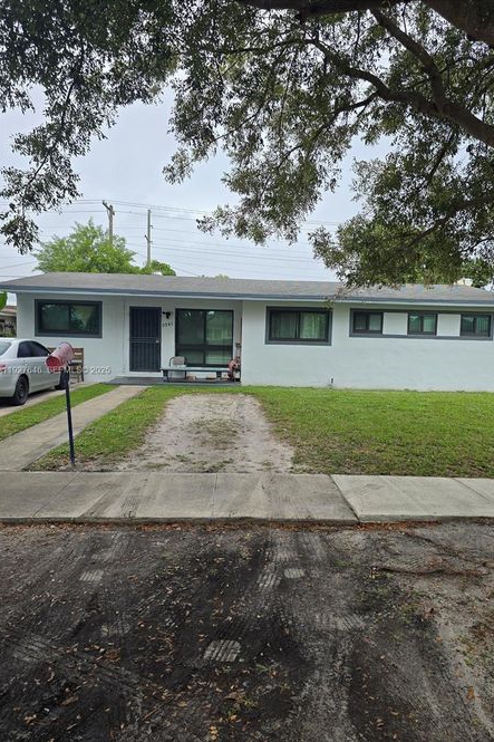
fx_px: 494
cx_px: 274
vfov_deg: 73.8
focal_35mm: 24
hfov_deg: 53.0
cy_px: 371
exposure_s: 1/234
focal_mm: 6.3
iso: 12
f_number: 1.7
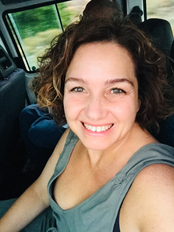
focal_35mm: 31
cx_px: 87
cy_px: 116
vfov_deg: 58.4
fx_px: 208
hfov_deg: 45.4
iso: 320
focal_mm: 2.65
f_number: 2.2
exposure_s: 1/33
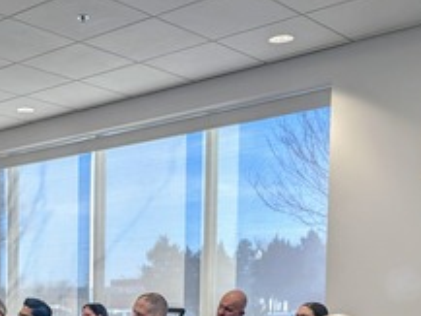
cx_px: 47
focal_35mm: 62
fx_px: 754
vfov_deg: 22.4
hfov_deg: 29.9
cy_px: 341
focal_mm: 6.81
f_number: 1.85
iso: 41
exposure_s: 1/165
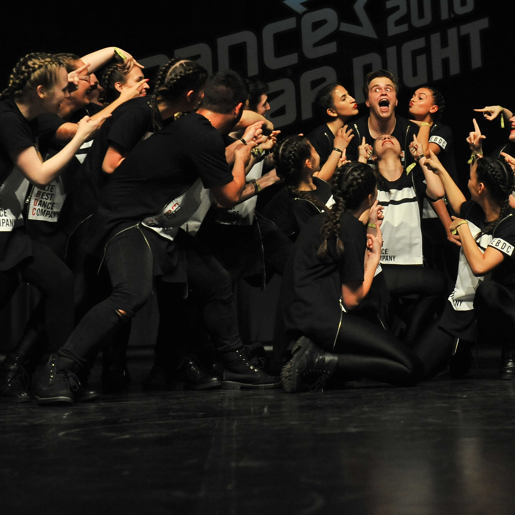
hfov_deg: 22.9
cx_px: 379
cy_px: 153
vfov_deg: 22.9
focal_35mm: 75
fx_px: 1262
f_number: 2.8
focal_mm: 40
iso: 2000
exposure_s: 1/320
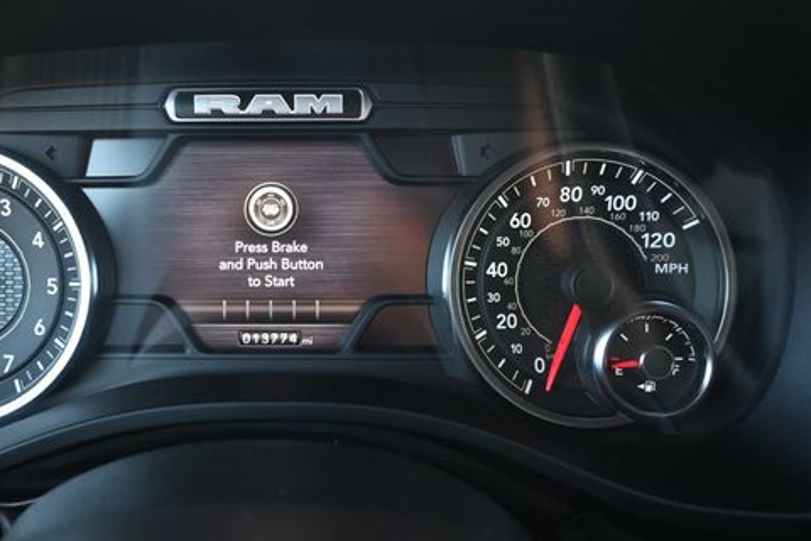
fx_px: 811
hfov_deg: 52.3
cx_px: 286
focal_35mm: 36
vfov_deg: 36.9
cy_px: 252
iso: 900
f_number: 3.5
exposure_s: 1/125
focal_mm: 18
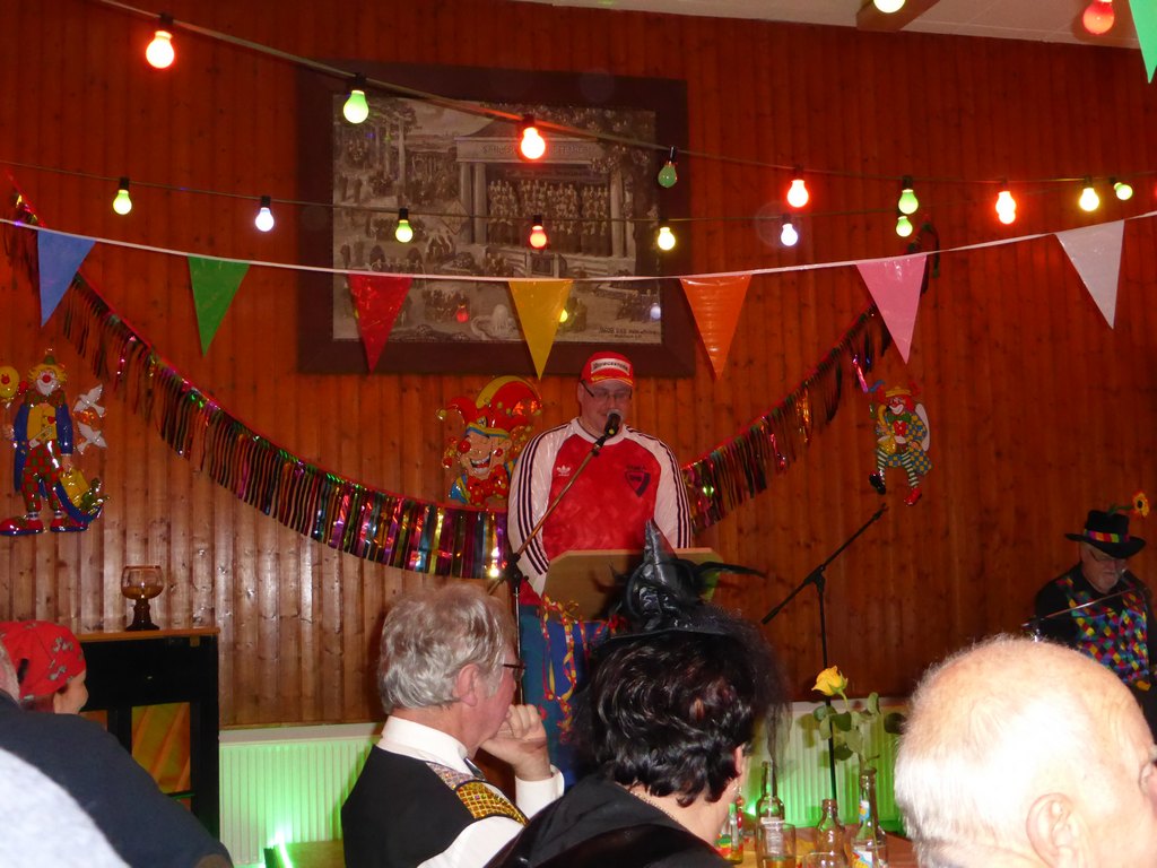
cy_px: 434
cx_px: 578
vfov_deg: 33.6
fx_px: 1437
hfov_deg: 43.9
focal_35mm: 43
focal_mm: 7.4
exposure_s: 1/25
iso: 800
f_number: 3.9
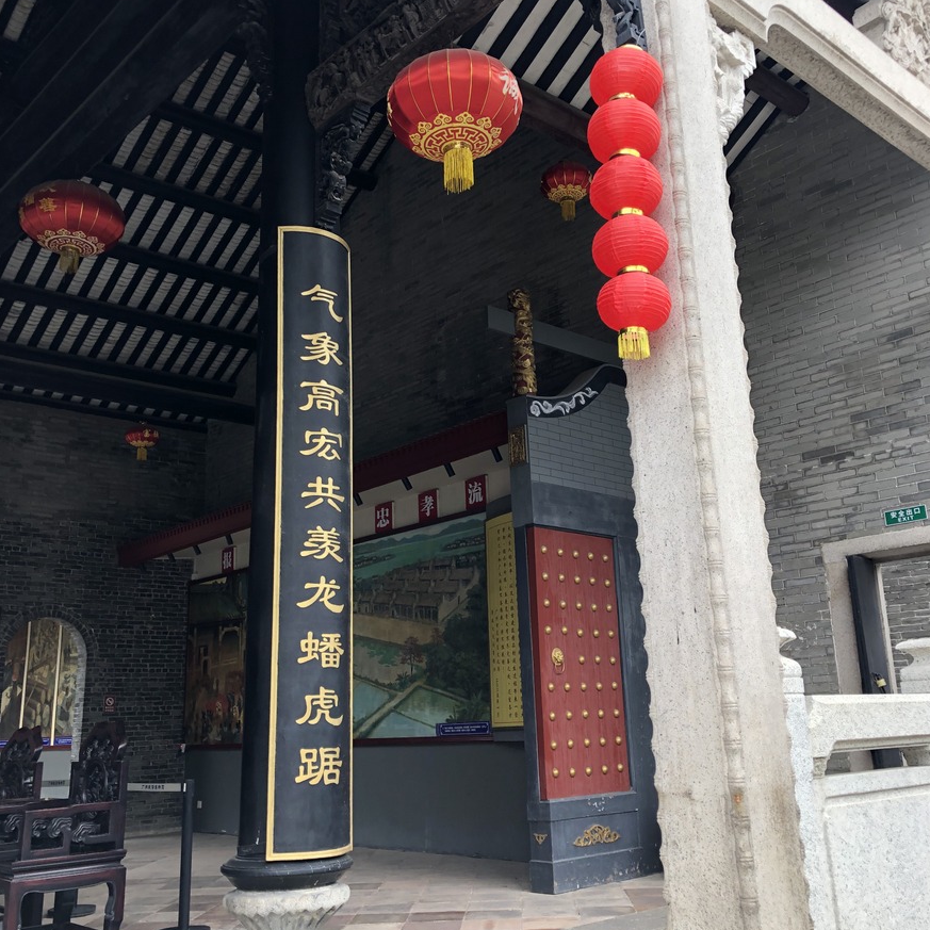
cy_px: 442
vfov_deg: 48.4
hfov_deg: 48.4
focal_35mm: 34
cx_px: 475
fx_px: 1033
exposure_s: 1/120
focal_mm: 3.99
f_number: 1.8
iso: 50
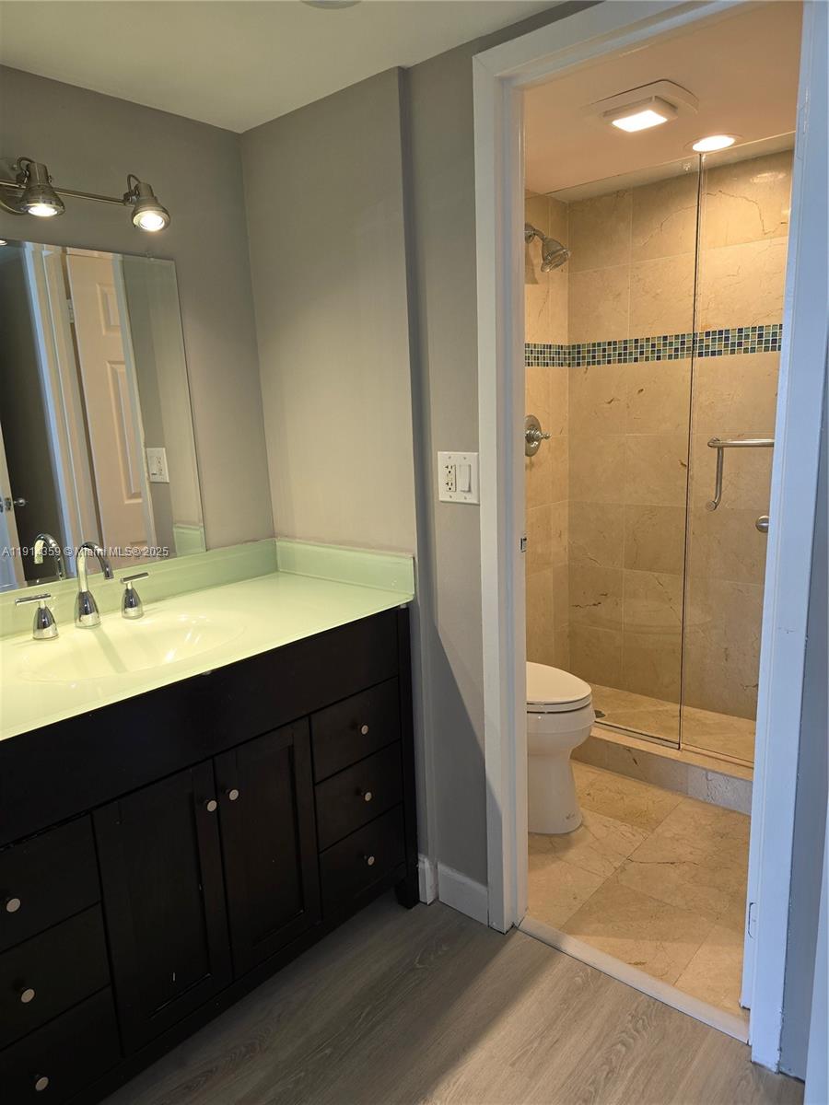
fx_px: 734
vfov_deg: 73.9
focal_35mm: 23
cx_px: 414
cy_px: 552
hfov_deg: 58.9
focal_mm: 6.3
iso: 50
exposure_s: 1/60
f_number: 1.7
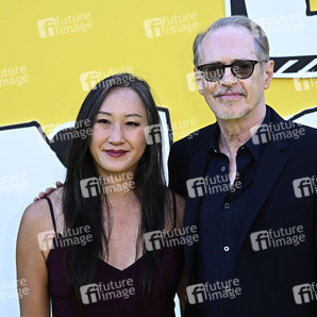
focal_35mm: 121
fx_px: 1254
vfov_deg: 14.4
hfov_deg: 14.4
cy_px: 158
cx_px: 186
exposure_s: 1/200
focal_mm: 94
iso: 800
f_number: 6.3
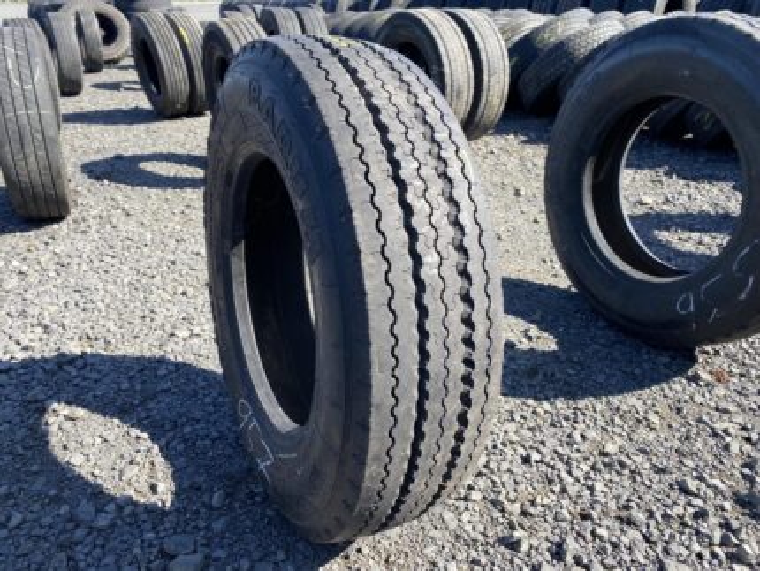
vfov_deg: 53.1
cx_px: 380
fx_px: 571
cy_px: 286
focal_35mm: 26
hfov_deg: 67.3
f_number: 1.8
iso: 32
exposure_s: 1/799
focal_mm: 4.25
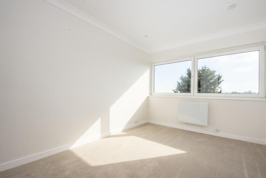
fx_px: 103
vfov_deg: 81.3
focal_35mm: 14
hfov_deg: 104.2
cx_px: 133
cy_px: 89
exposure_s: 1/160
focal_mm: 14
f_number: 20
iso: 500
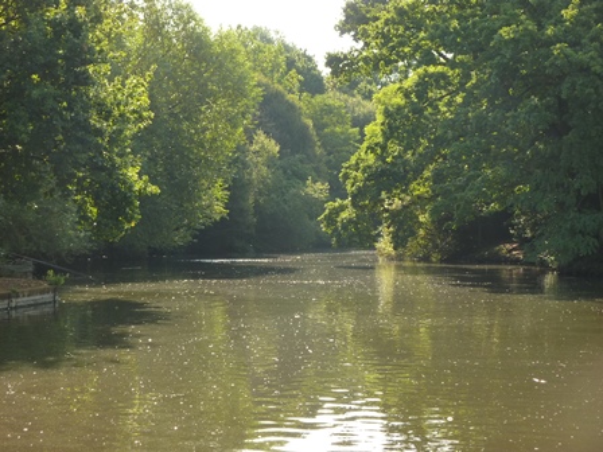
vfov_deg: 16.4
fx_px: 1568
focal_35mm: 90
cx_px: 302
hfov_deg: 21.8
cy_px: 226
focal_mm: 14.7
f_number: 4.3
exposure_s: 1/160
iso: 125
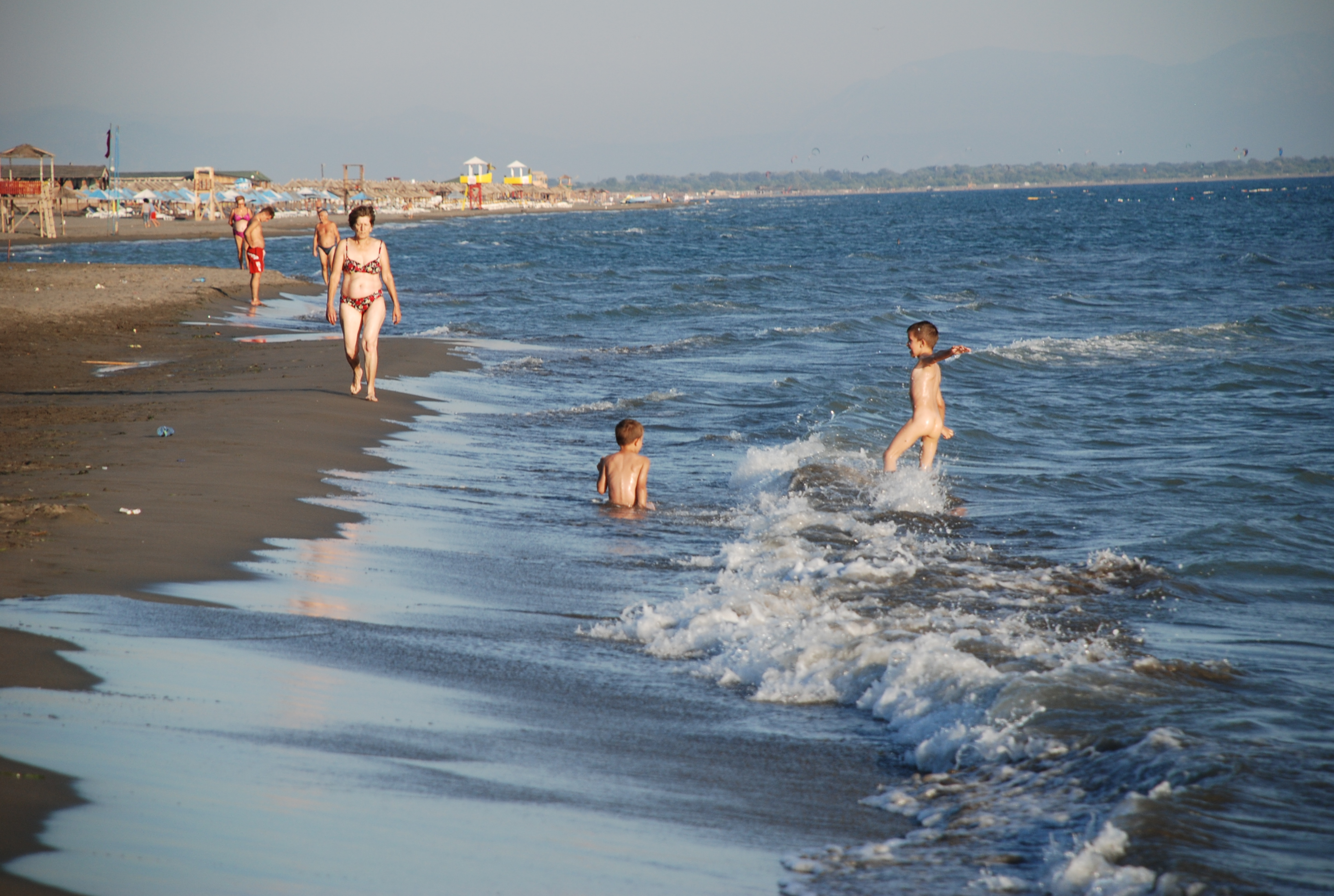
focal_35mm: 202
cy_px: 448
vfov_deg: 6.8
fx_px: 7519
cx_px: 667
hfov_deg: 10.1
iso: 200
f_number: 5.6
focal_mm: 135
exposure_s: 1/500
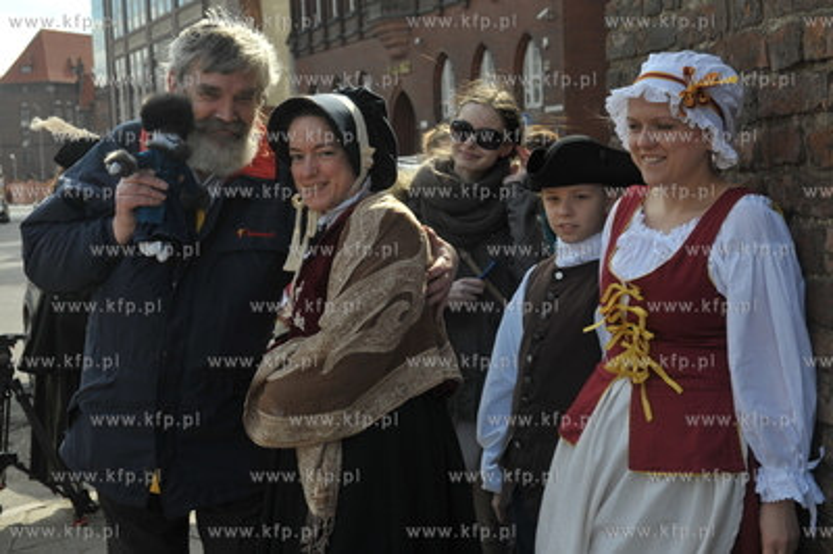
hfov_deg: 34.5
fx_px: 1341
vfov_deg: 23.3
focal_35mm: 58
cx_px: 416
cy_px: 277
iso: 400
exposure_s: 1/320
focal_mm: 58
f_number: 9
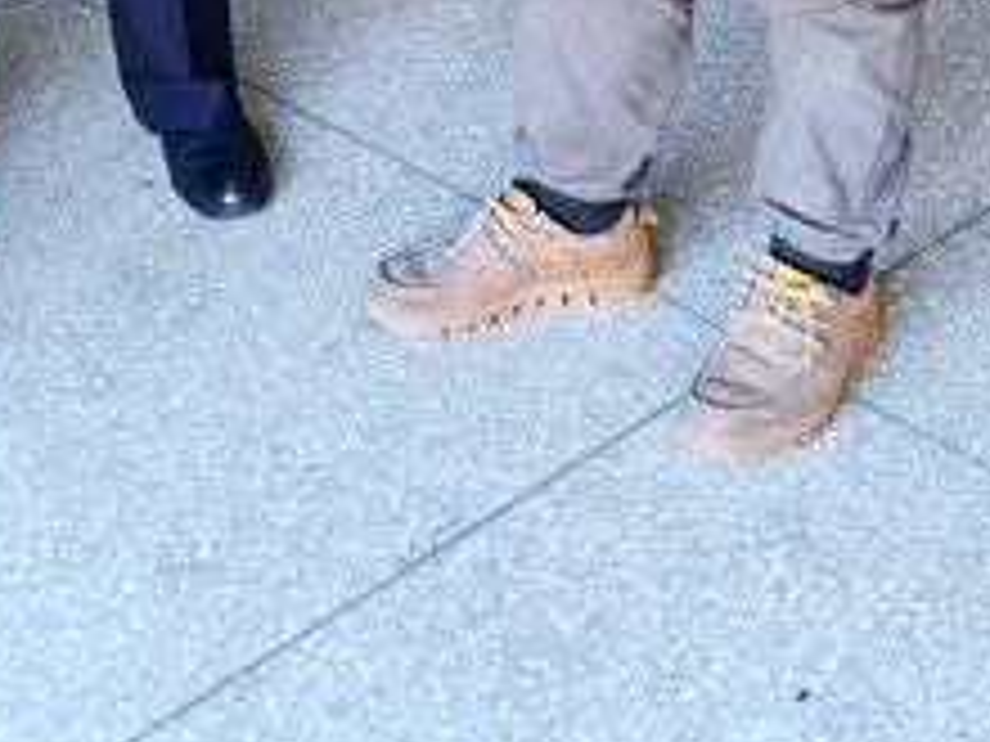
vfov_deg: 13.7
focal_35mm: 98
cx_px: 297
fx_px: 2803
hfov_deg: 19.9
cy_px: -540
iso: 160
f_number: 1.9
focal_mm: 6.67
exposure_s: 1/120
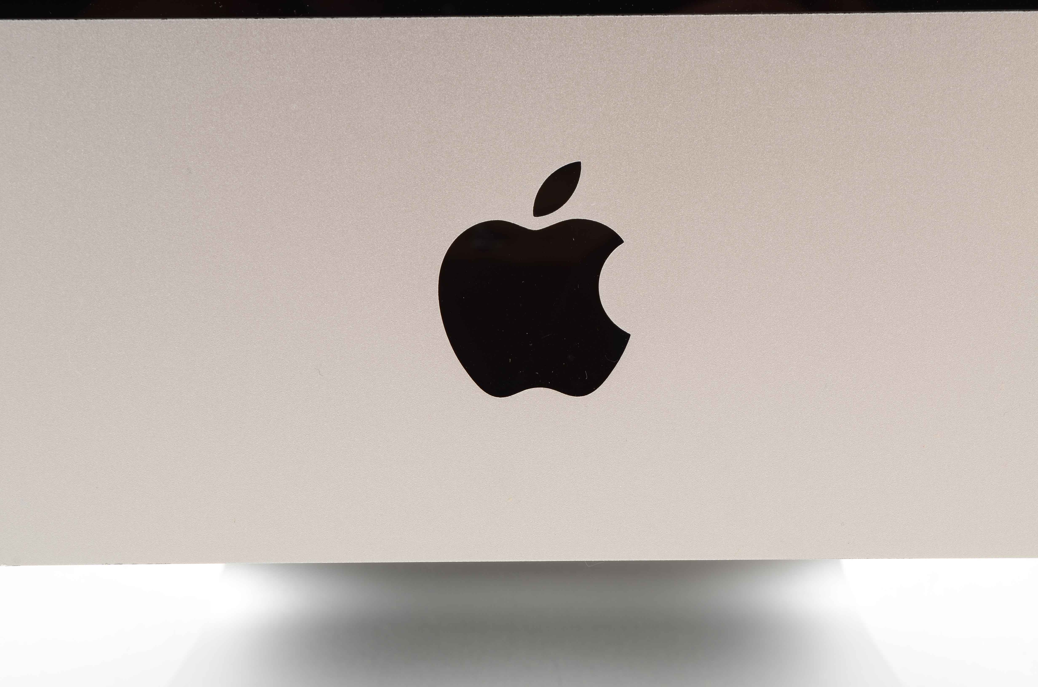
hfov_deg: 24.7
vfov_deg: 16.5
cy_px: 344
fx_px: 2374
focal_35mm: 82
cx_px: 519
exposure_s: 1/160
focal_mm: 55
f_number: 18
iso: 100
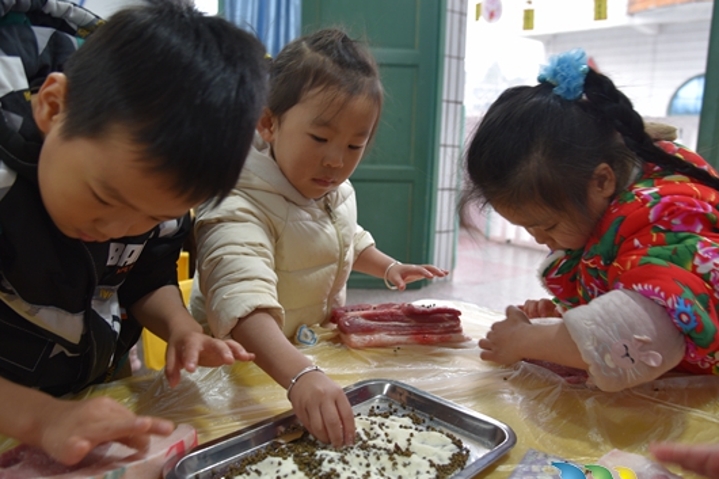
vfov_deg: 44.9
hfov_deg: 63.7
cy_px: 248
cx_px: 351
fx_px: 579
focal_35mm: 29
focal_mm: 24
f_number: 4
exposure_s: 1/25
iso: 400
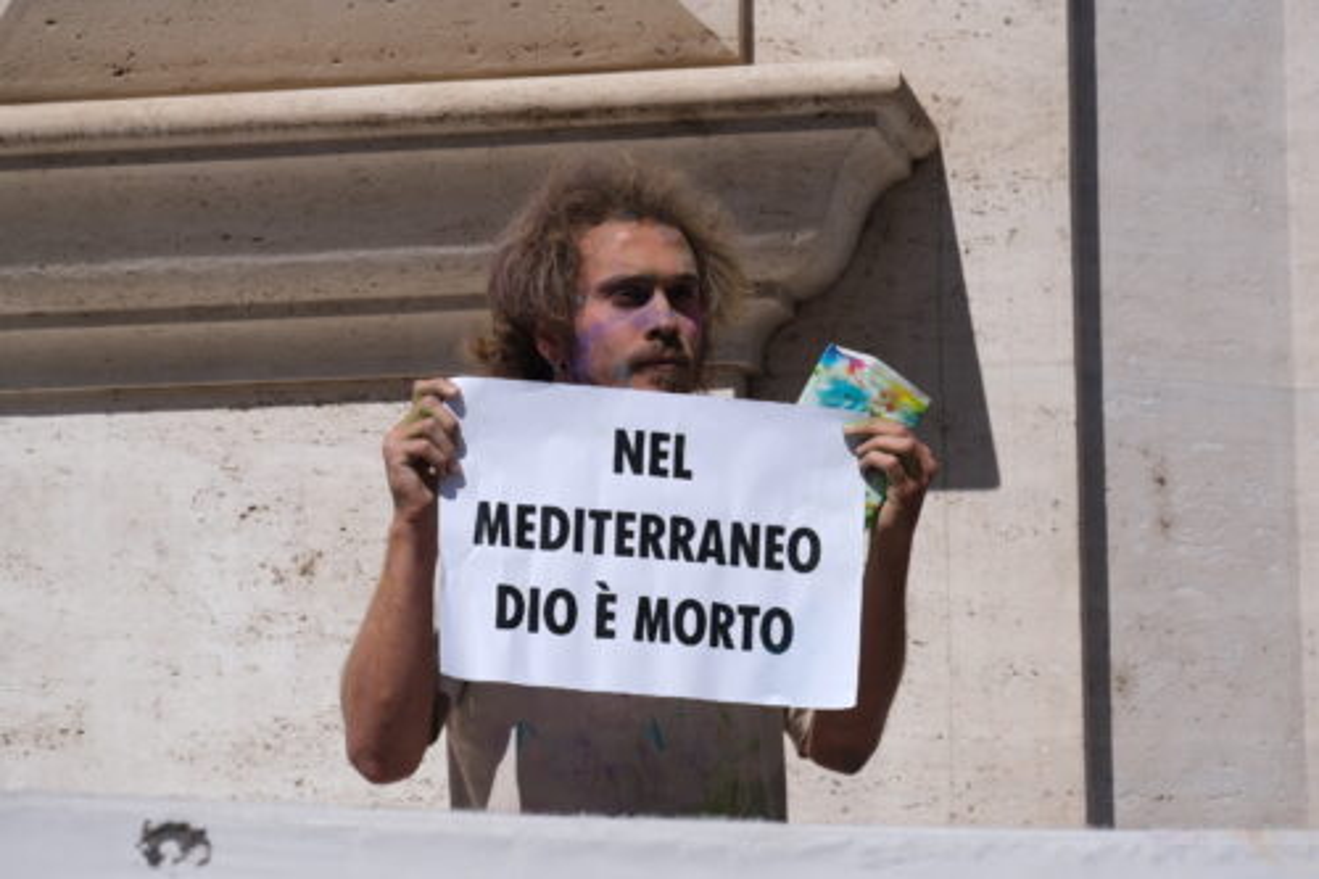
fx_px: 3260
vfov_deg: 15.3
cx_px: 660
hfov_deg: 22.9
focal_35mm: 89
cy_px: 440
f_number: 5.6
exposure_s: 1/1100
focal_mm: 59.6
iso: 160
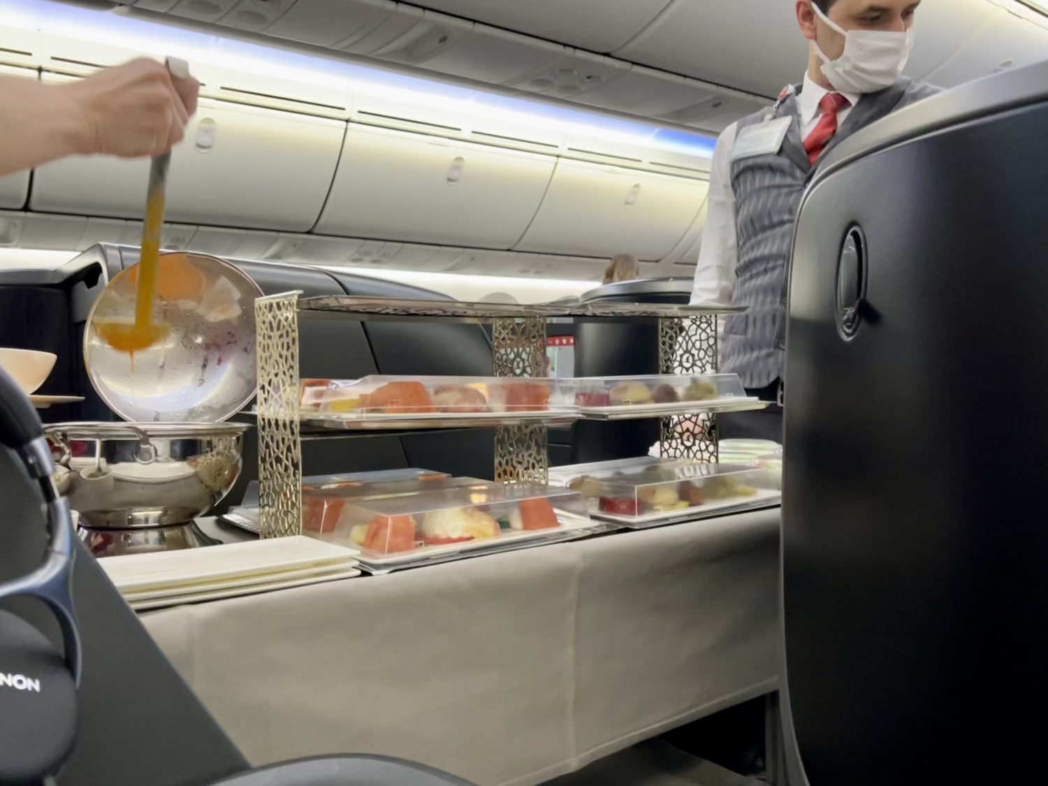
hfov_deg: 67.3
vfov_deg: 53.1
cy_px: 393
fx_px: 787
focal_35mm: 26
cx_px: 524
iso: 500
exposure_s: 1/56
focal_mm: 5.7
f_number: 1.5
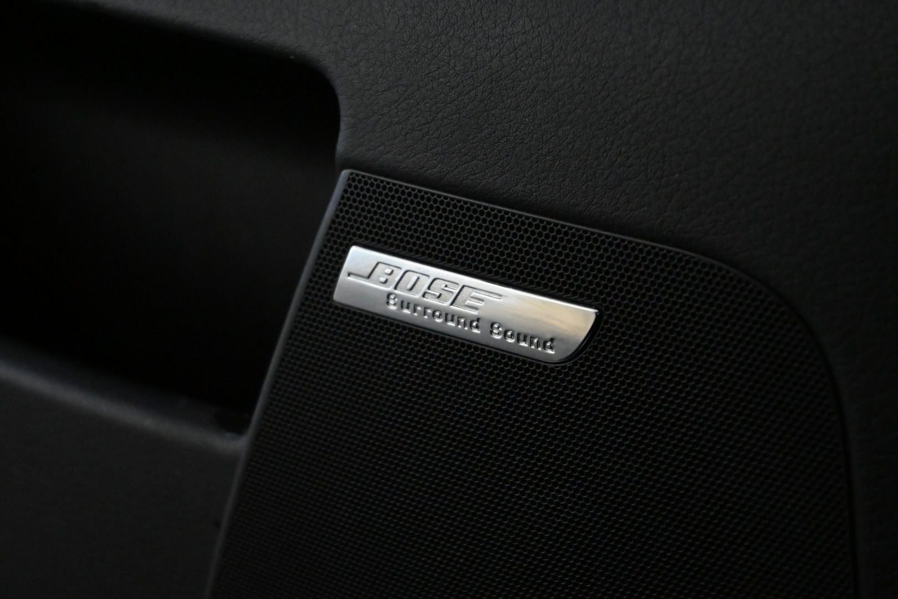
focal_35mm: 75
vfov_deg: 18.2
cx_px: 449
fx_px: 1871
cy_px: 300
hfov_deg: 27.0
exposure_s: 1/80
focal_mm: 50
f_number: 6.3
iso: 9000
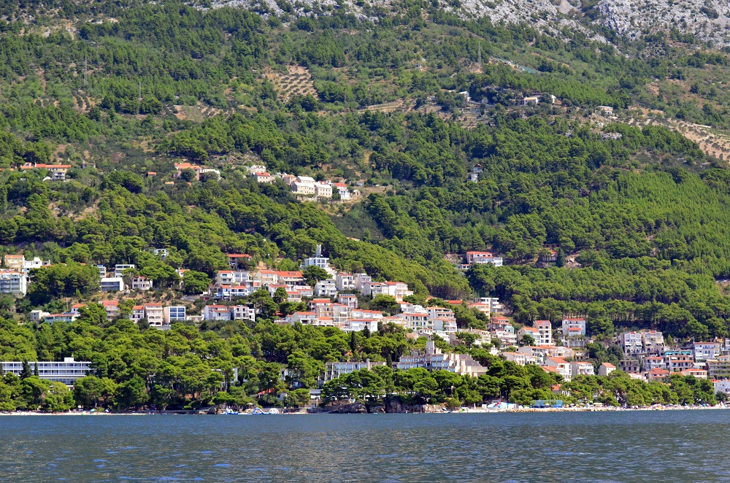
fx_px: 2124
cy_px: 242
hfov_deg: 19.5
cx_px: 365
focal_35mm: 105
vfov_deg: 13.0
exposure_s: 1/6400
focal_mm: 70
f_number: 5.6
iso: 2000
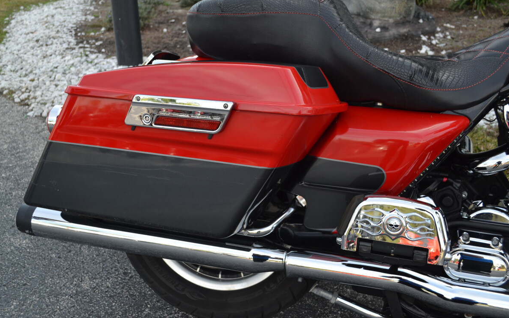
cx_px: 254
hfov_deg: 49.3
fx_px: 555
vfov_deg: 32.0
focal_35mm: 40
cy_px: 164
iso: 110
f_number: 5.6
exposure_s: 1/125
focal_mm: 26
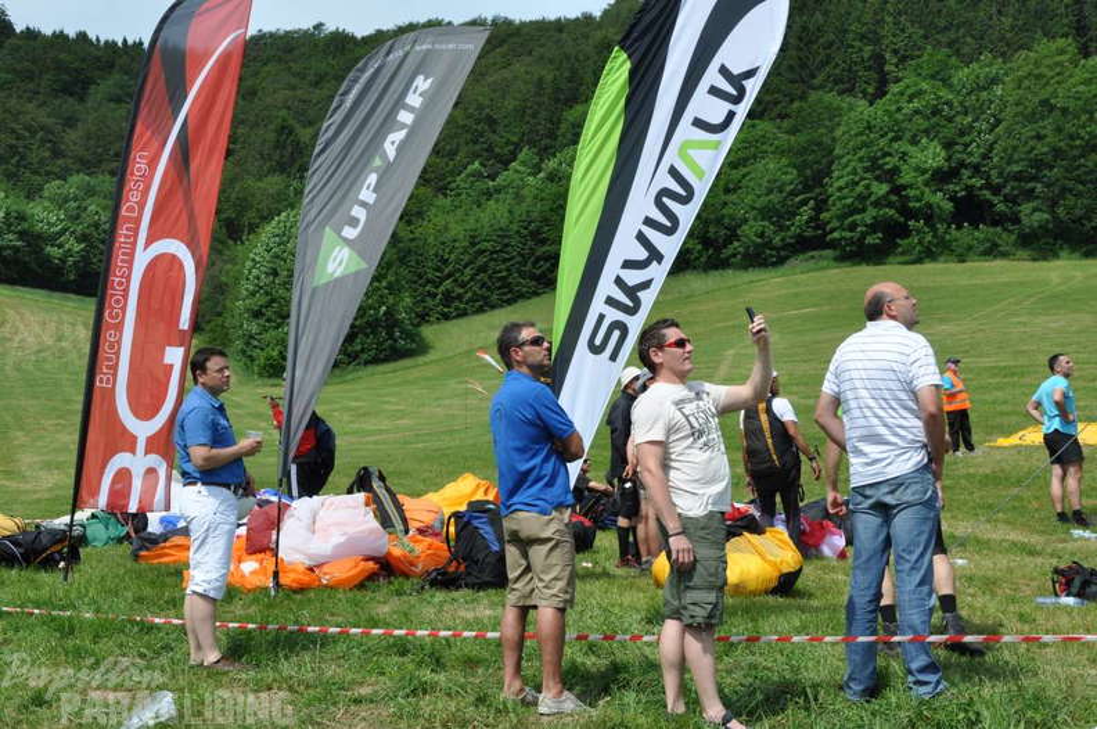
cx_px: 548
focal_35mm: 57
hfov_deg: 35.1
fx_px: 1735
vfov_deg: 23.7
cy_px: 364
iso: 200
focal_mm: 38
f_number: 13
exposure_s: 1/160
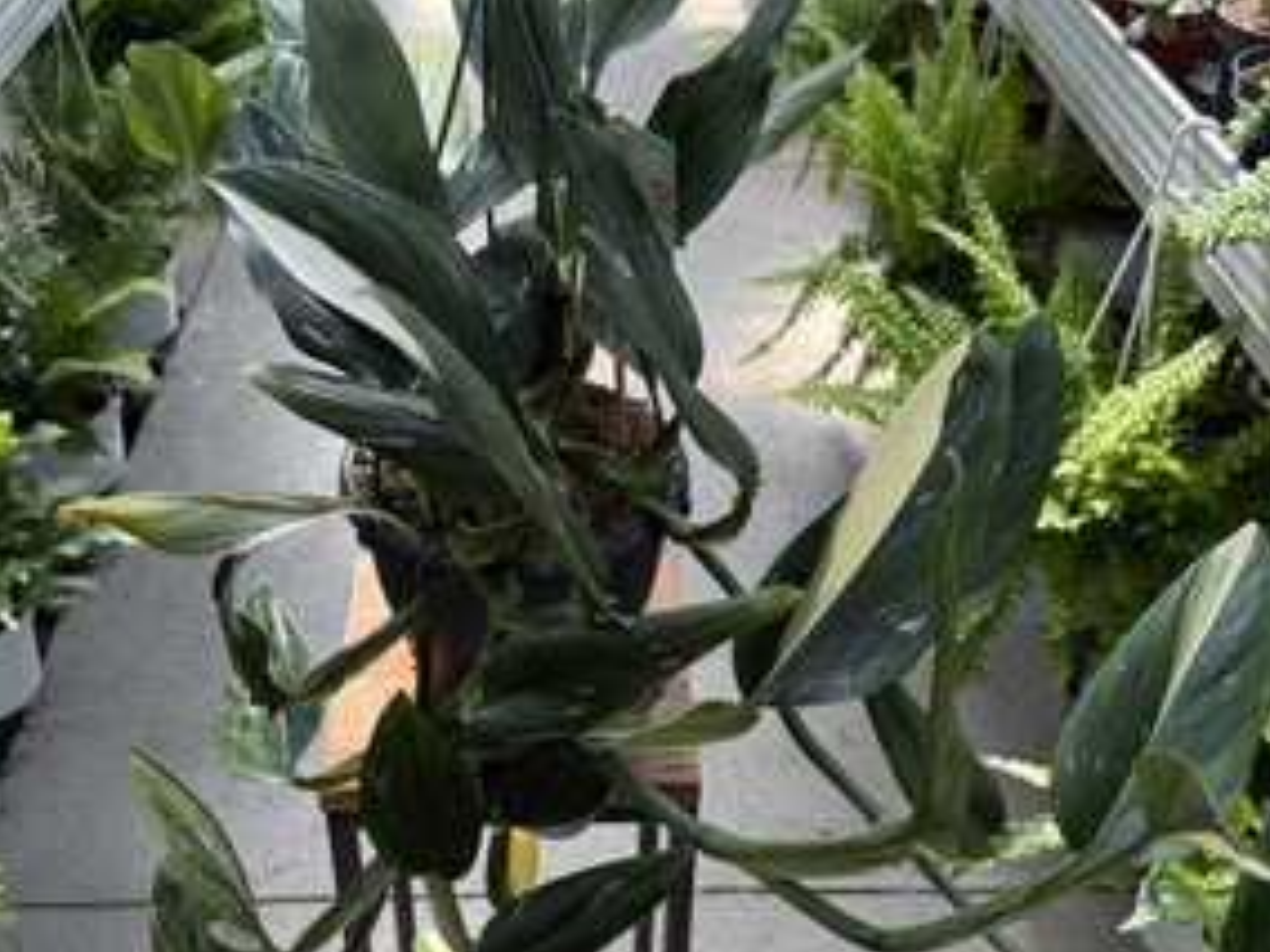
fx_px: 1394
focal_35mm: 38
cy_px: 568
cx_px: 599
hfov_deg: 49.0
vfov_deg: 37.6
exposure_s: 1/532
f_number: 1.78
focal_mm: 6.76
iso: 80
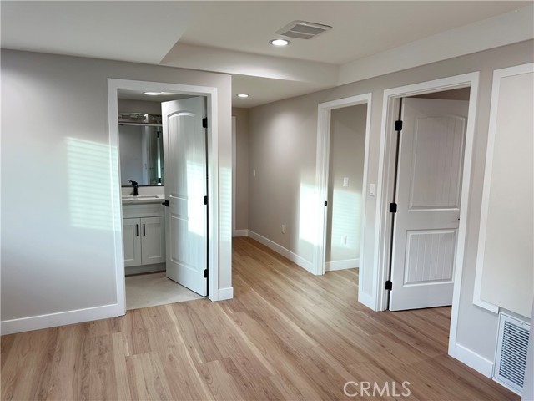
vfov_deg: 56.8
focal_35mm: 24
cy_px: 200
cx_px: 267
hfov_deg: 71.6
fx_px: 370
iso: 125
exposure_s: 1/60
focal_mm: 6.86
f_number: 1.78
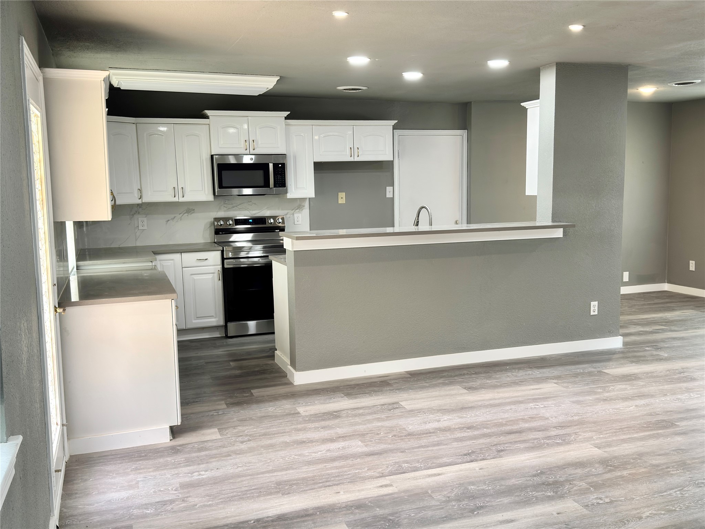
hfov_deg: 52.6
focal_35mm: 35
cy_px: 264
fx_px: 713
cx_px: 352
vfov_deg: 40.7
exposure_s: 1/60
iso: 125
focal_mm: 6.76
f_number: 1.78
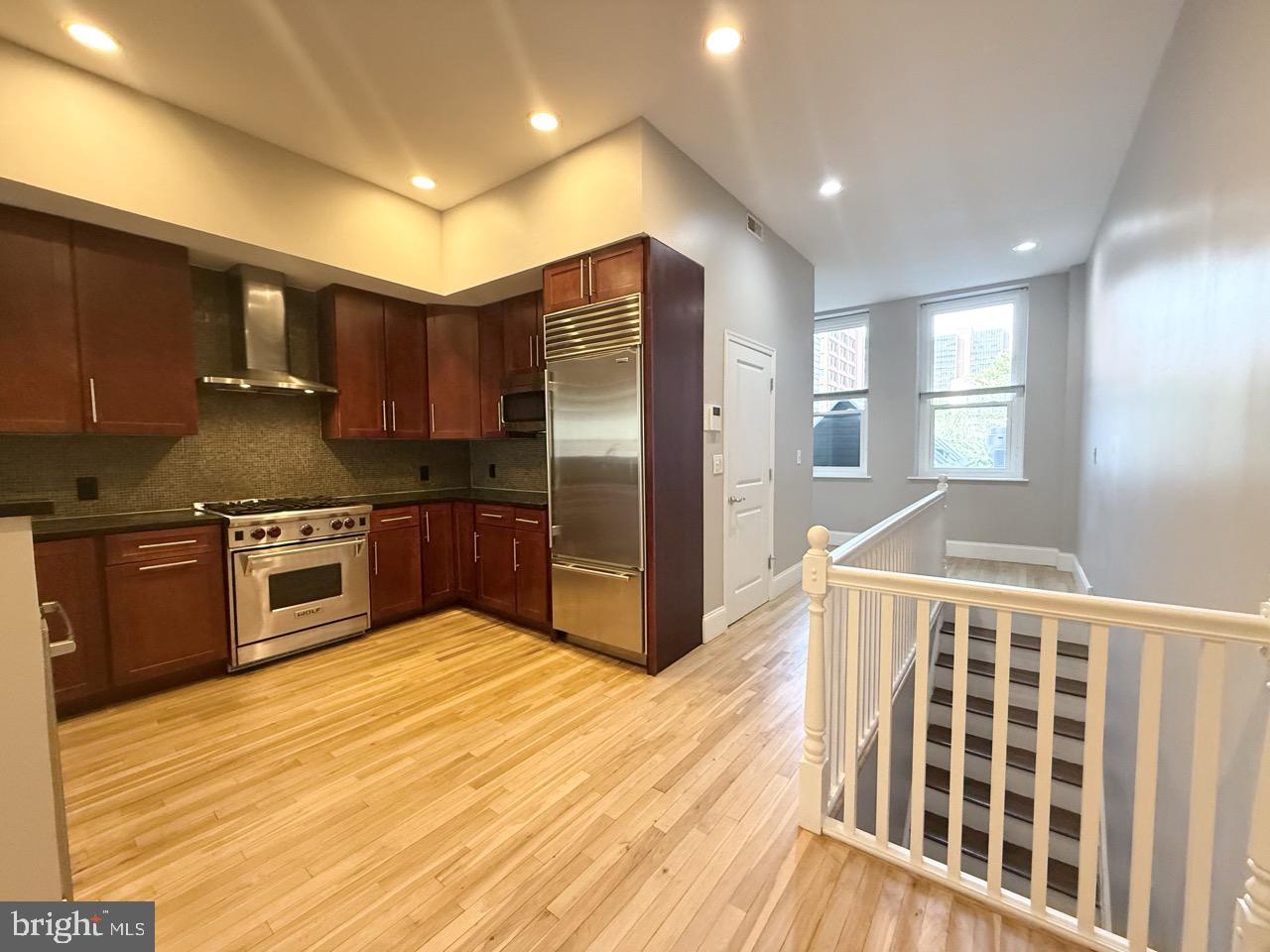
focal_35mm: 14
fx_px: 514
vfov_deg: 85.7
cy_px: 476
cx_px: 635
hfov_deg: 102.1
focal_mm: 2.22
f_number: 2.2
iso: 500
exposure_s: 1/120
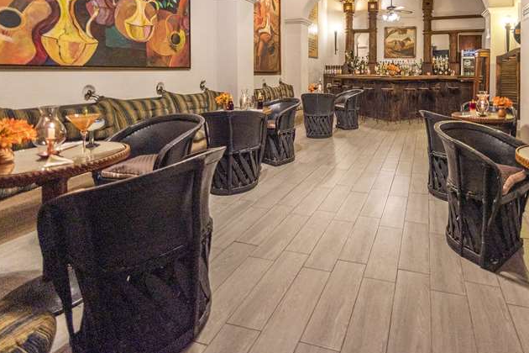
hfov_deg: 67.4
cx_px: 354
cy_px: 74
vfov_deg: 47.1
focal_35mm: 26
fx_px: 382
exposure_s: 1/60
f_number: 2.8
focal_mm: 16
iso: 400
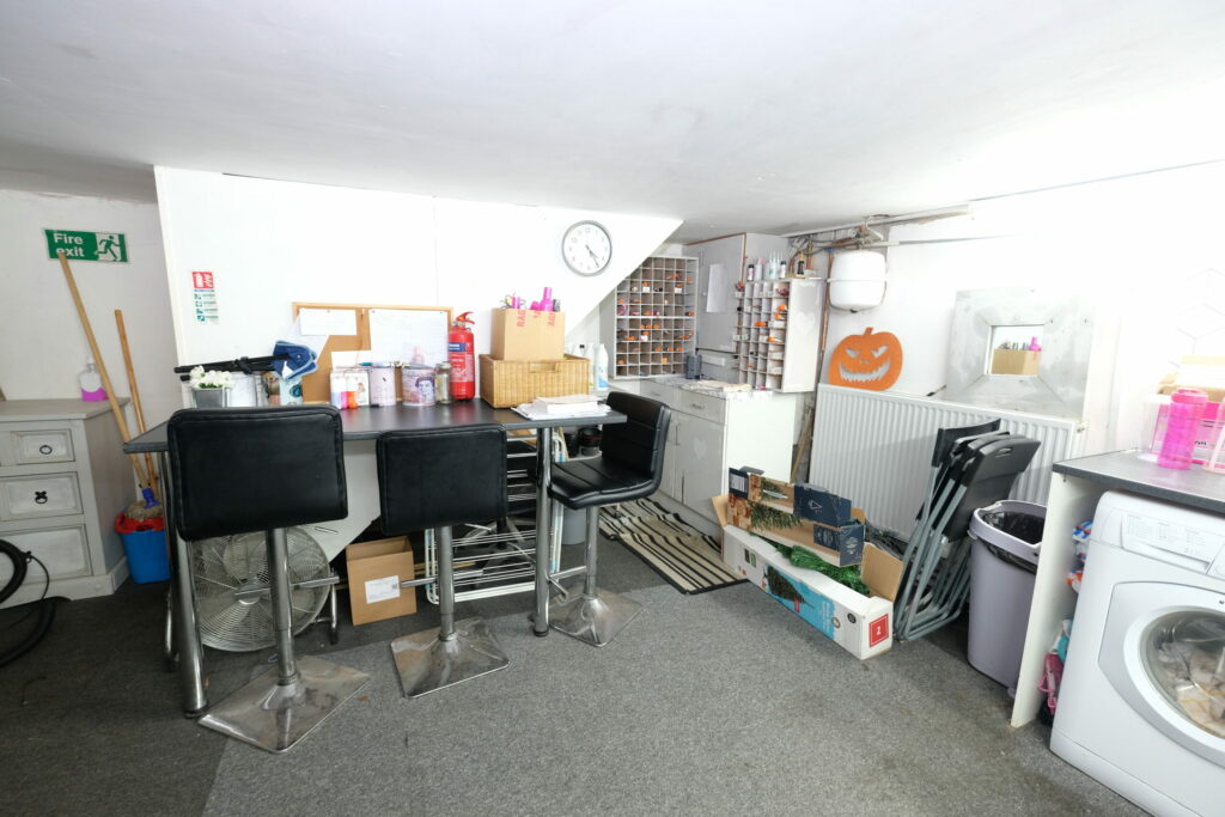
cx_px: 612
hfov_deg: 100.4
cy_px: 408
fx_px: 510
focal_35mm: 15
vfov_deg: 77.3
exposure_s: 1/14
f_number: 4
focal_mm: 10
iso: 800
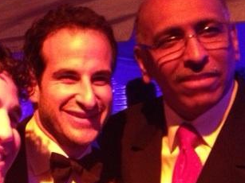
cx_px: 82
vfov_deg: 20.1
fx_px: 516
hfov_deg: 26.5
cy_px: 119
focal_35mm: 73
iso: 800
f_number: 2.4
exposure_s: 1/15
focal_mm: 4.28
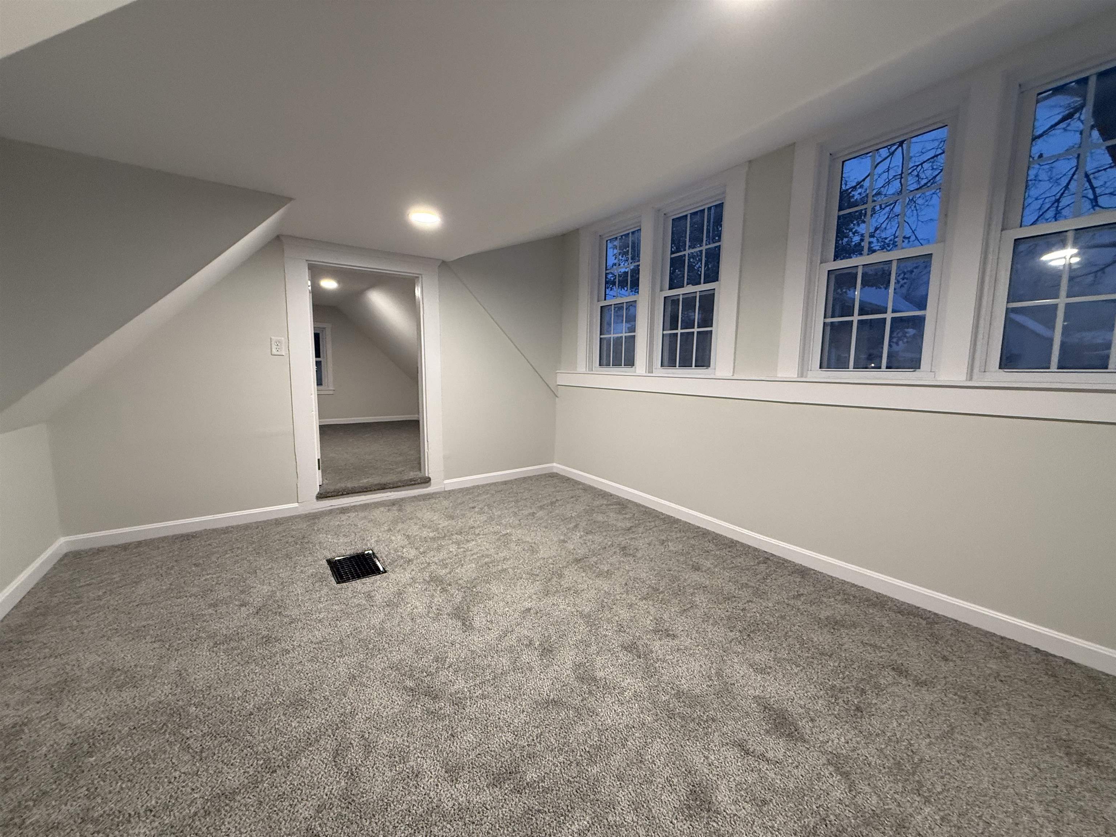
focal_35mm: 14
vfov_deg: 85.7
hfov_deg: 102.1
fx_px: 451
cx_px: 558
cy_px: 418
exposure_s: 1/60
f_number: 2.2
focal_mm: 2.22
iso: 250
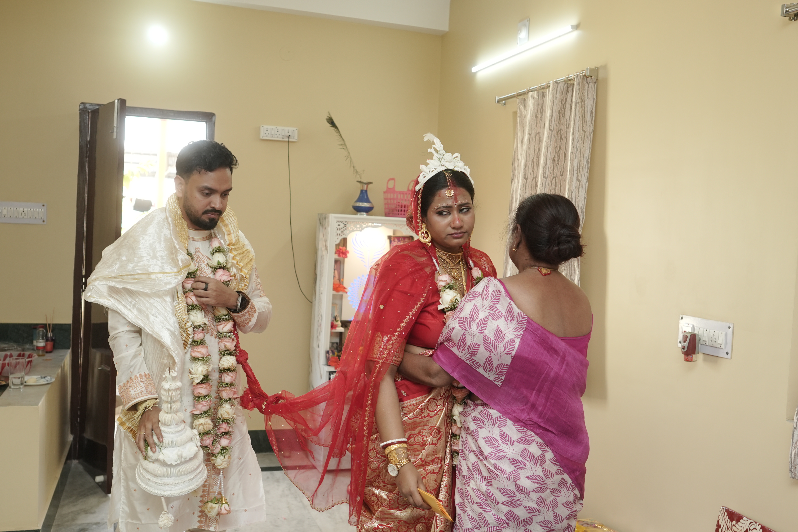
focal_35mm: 36
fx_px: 798
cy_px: 266
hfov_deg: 53.1
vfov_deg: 36.9
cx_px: 399
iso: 500
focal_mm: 24
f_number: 2.8
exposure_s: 1/200
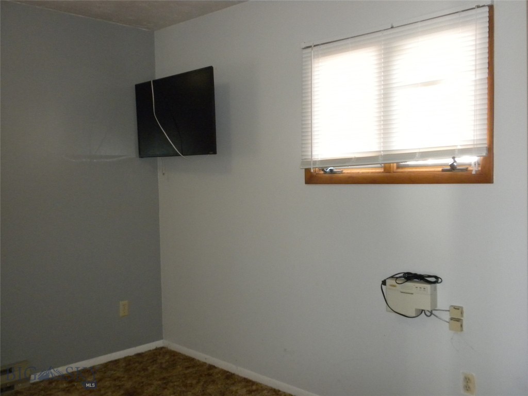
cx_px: 264
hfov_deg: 50.1
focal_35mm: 37
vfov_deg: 38.7
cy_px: 198
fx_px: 564
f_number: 3.5
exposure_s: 1/30
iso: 400
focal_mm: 6.6
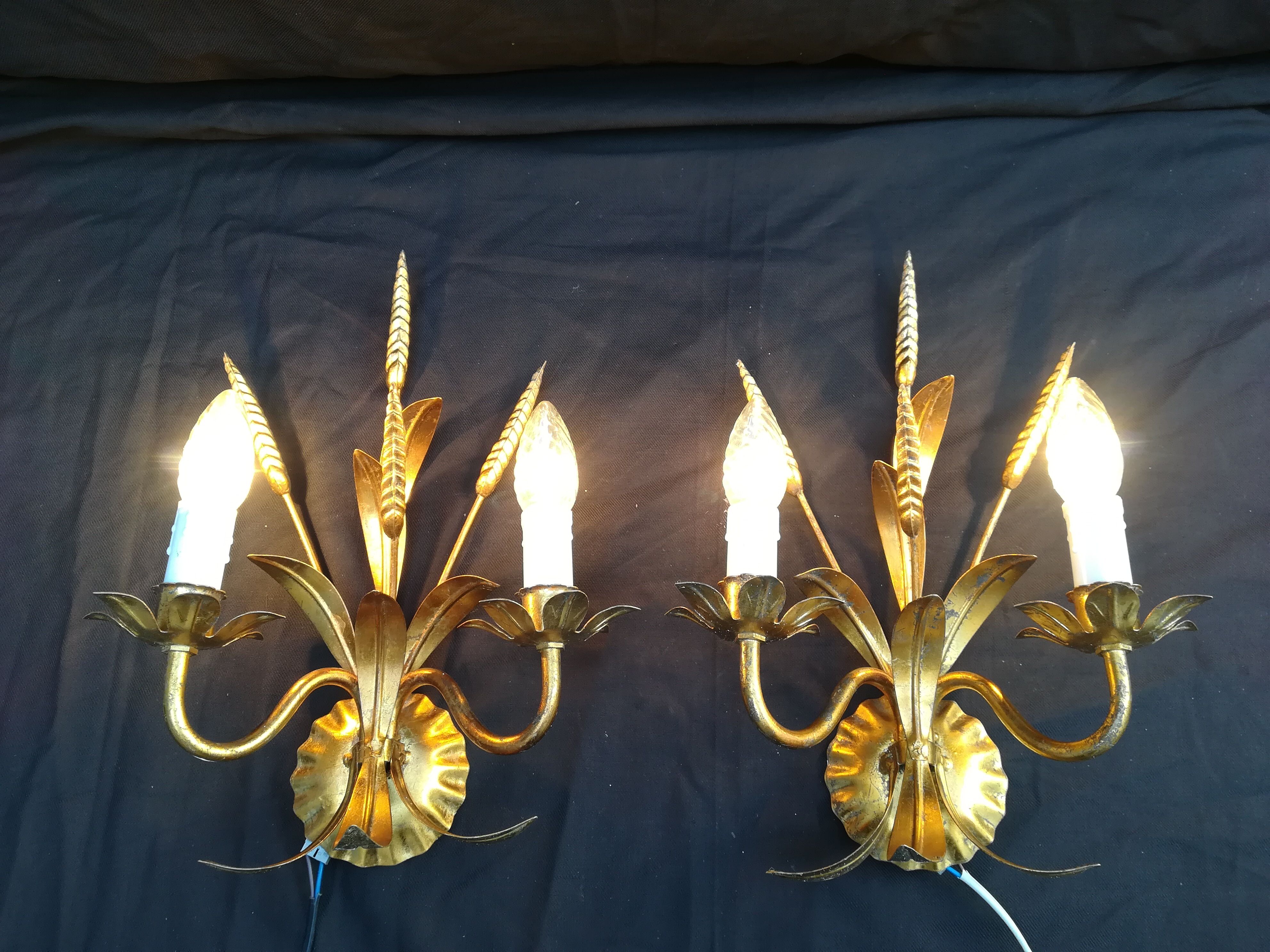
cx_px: 635
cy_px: 476
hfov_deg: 67.3
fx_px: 954
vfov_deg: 53.1
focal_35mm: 26
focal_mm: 3.83
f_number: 2.2
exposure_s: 1/50
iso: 80
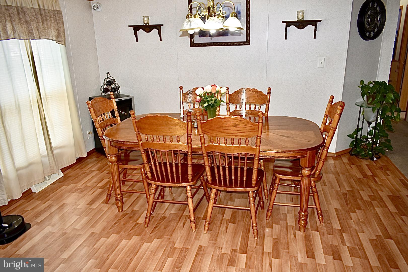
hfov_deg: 67.4
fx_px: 306
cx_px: 204
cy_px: 136
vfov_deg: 47.9
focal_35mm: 27
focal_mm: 18
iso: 400
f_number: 5.6
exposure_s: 1/30
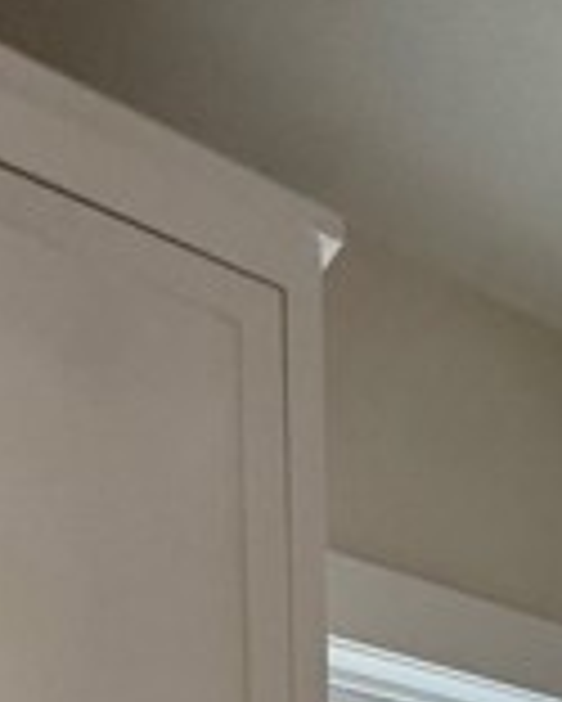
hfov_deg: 26.8
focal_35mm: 56
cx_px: 423
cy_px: 1192
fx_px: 1163
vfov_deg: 22.8
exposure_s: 1/89
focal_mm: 2.22
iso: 320
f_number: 2.2
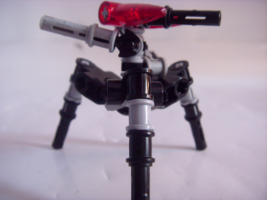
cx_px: 134
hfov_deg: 58.4
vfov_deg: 45.4
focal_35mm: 31
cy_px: 100
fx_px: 239
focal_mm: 6.3
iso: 300
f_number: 3.5
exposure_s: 1/13
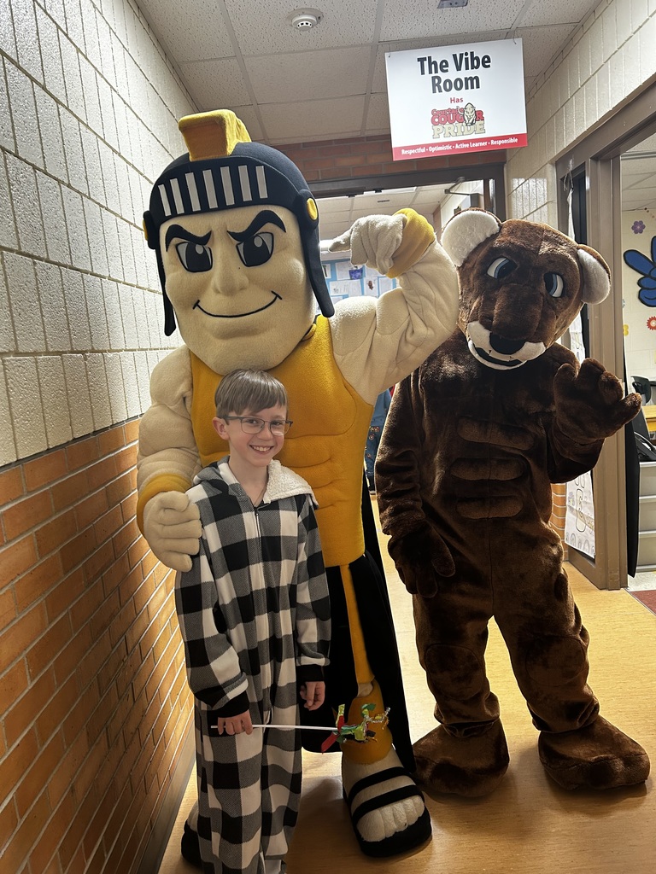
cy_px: 437
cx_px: 328
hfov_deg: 53.1
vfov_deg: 67.3
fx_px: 657
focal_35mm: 26
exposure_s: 1/60
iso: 200
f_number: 1.5
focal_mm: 5.7
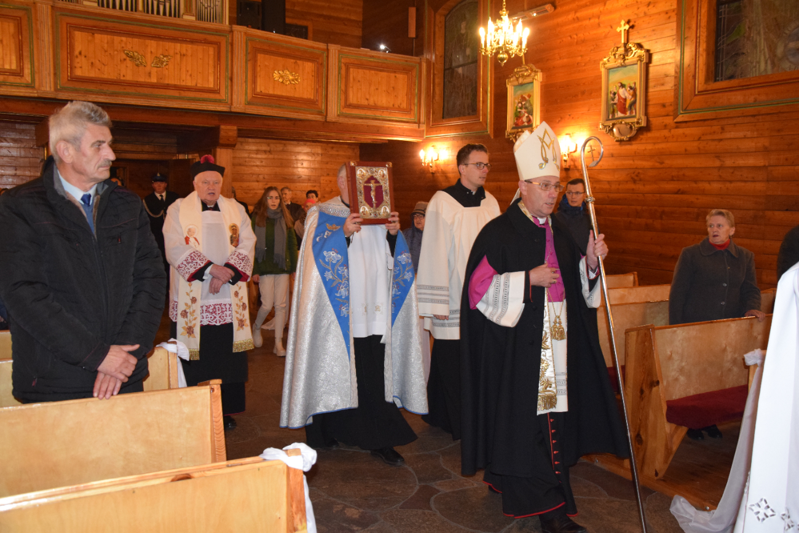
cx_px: 400
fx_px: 699
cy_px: 266
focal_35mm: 32
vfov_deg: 41.7
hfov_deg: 59.5
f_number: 3.8
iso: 2500
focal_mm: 21
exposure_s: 1/60
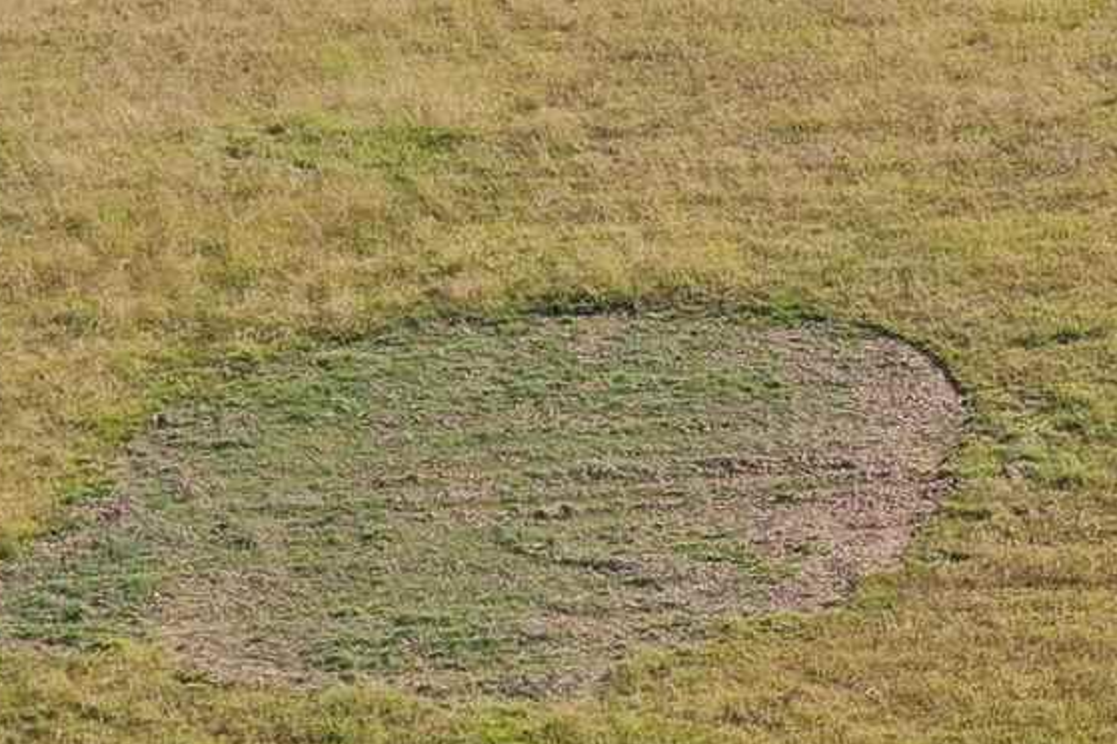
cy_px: -290
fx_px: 4775
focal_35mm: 154
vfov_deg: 8.7
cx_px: 1377
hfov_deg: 13.0
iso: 100
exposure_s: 1/320
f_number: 5.6
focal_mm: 10.26
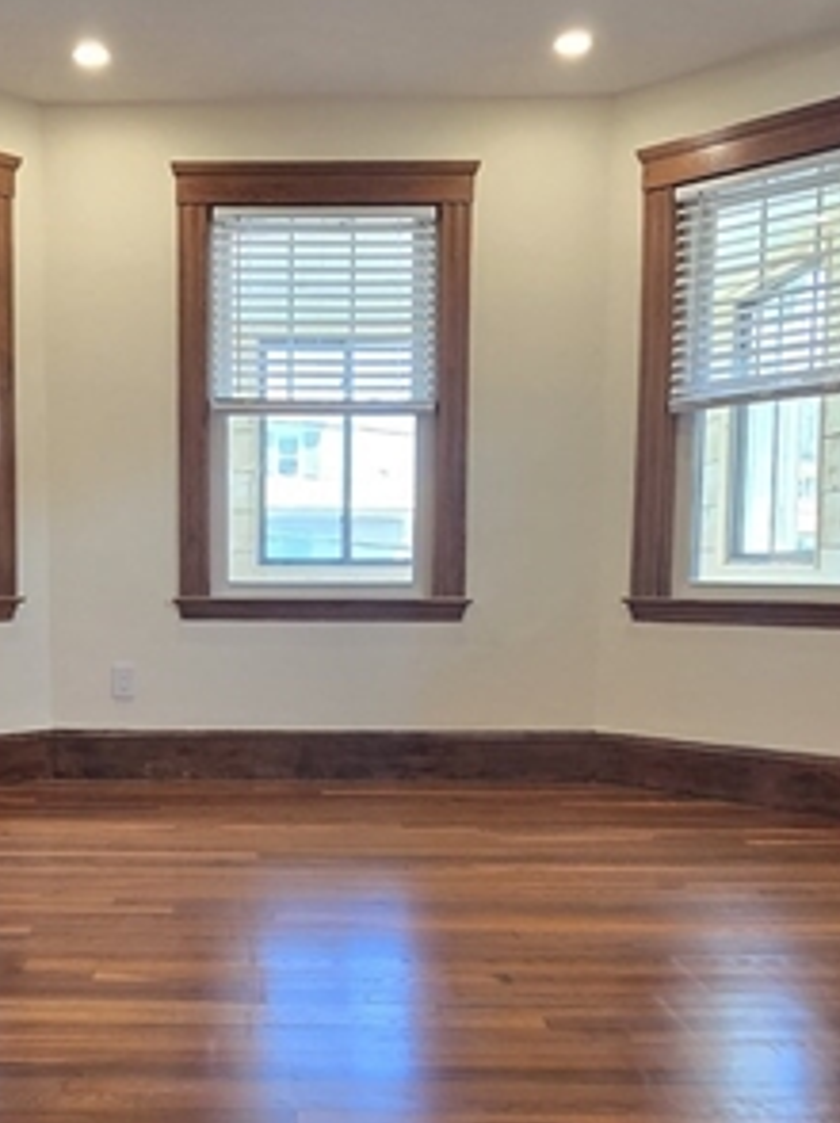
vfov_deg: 53.8
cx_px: 218
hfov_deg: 40.6
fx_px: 1102
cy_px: 649
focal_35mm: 34
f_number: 2.2
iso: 100
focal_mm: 2.2
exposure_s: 1/60
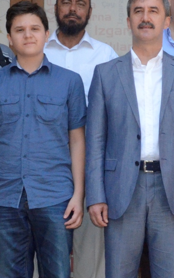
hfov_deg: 10.1
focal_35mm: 130
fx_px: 986
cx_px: 140
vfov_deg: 16.0
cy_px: 170
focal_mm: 28
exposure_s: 1/200
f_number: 18
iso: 3200
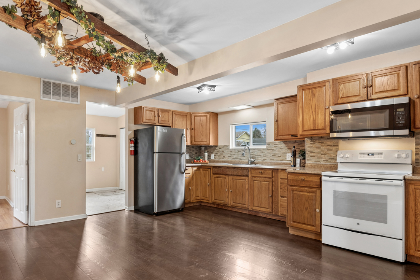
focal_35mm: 22
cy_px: 151
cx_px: 164
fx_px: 257
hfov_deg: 77.5
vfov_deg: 57.1
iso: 200
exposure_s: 1/13
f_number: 8
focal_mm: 15
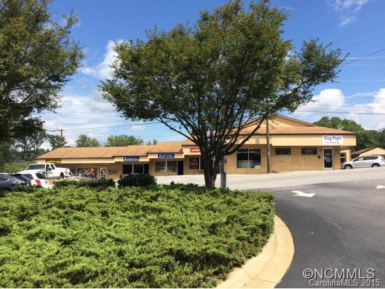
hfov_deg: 61.6
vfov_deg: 48.3
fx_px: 323
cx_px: 192
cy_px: 144
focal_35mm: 29
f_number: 2.2
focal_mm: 4.15
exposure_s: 1/2283
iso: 32
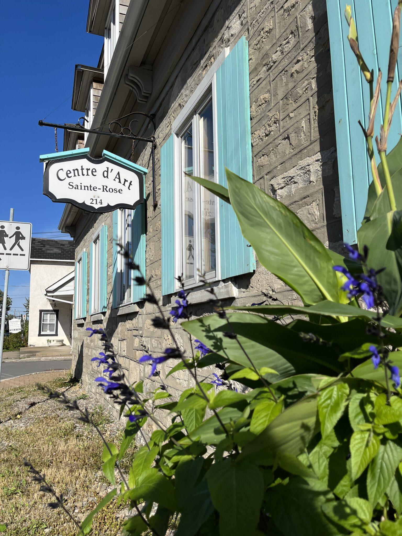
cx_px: 201
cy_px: 268
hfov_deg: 53.1
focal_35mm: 26
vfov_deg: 67.3
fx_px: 403
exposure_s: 1/7874
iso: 50
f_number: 1.6
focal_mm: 5.1
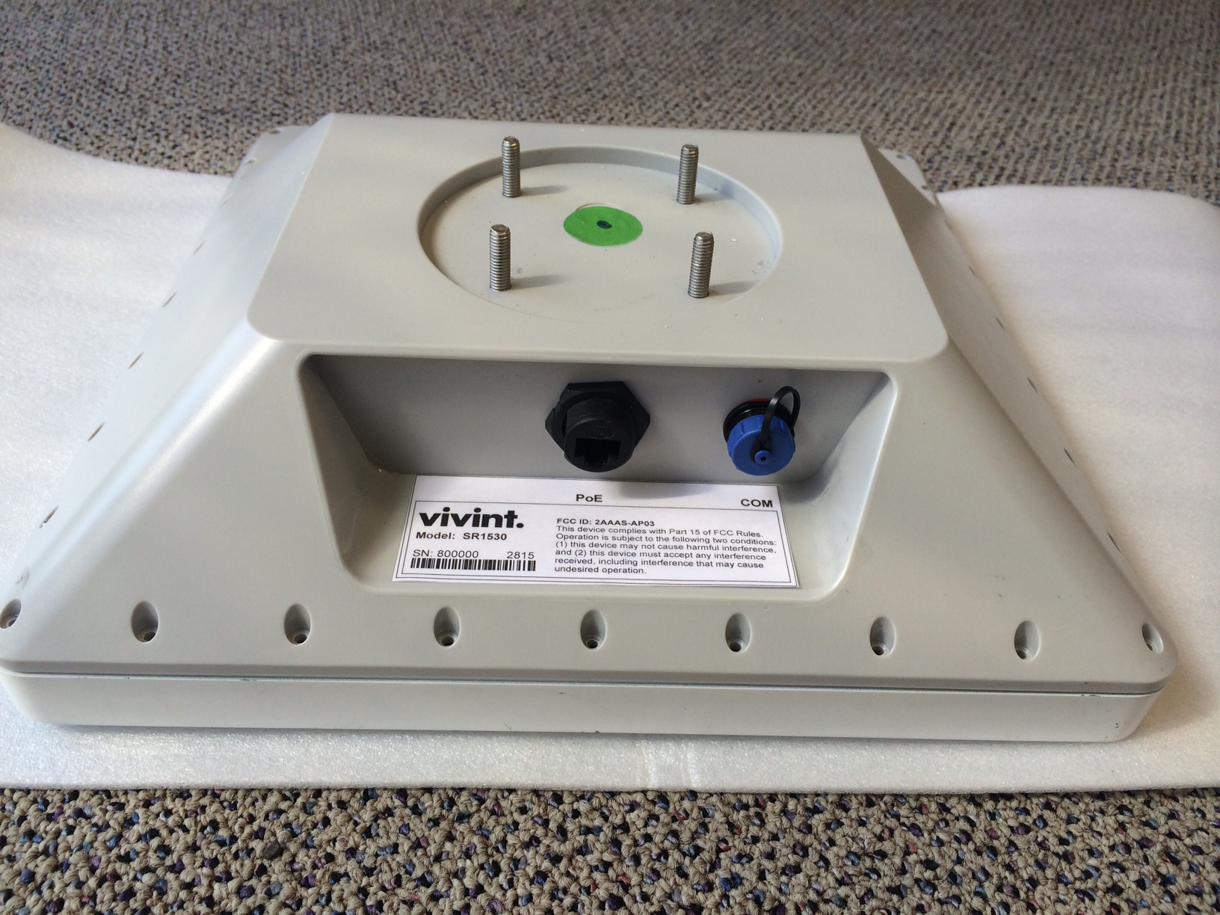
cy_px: 458
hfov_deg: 60.0
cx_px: 610
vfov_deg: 46.8
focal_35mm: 30
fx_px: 1057
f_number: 2.2
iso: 50
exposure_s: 1/120
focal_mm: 4.12
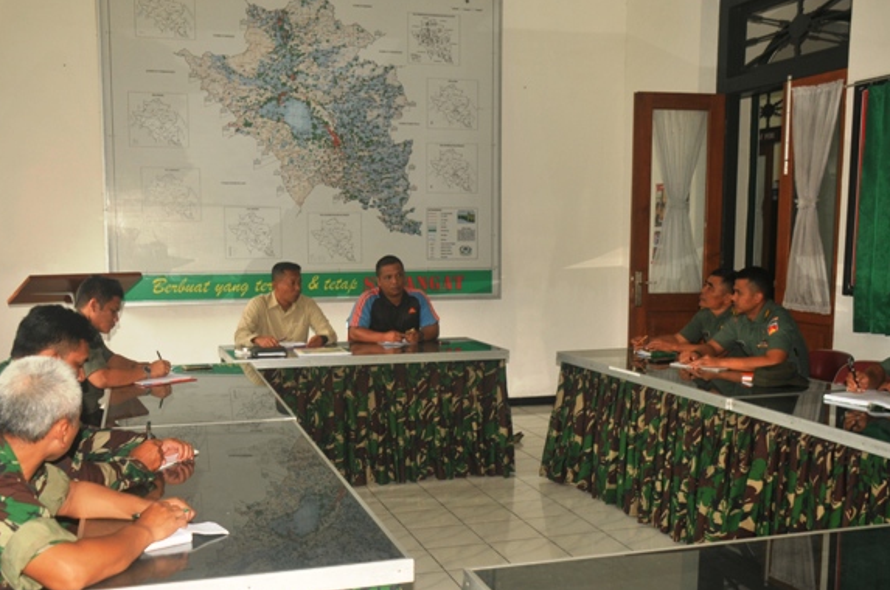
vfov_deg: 34.4
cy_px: 321
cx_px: 424
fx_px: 952
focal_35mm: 39
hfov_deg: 50.1
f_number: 3.5
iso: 200
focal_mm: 23
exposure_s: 1/60
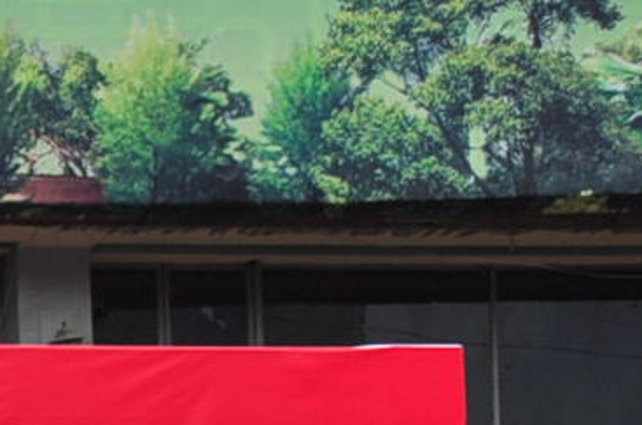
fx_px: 3434
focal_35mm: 193
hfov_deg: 9.1
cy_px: 1189
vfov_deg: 6.6
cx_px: -1127
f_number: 7.1
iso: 200
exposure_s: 1/200
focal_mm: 22
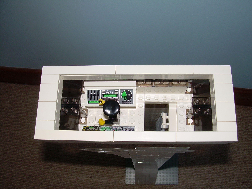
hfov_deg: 49.0
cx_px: 126
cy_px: 94
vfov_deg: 37.7
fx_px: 277
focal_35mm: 38
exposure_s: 1/60
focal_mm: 6.3
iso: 50
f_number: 4.6
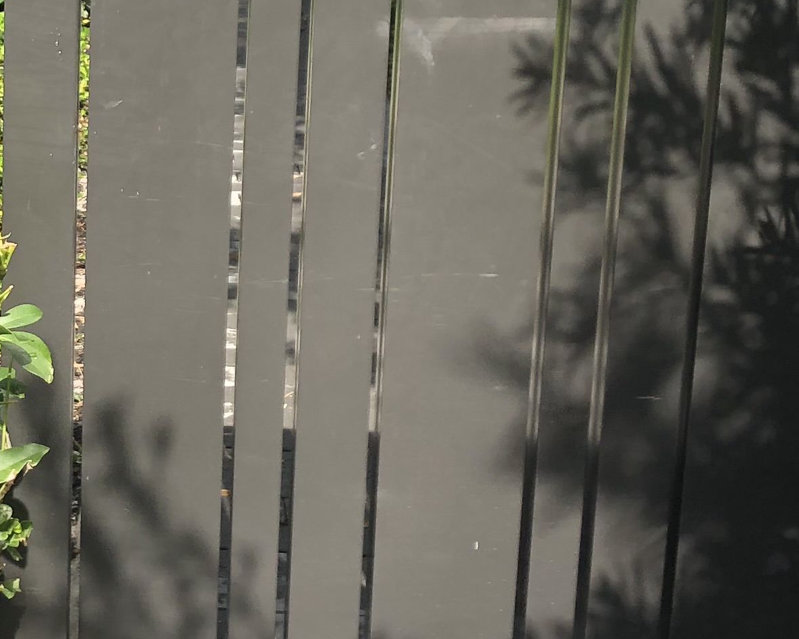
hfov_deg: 20.0
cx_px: 1
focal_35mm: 93
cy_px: 149
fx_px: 2199
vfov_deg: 16.4
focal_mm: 4
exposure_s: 1/838
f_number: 1.8
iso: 20
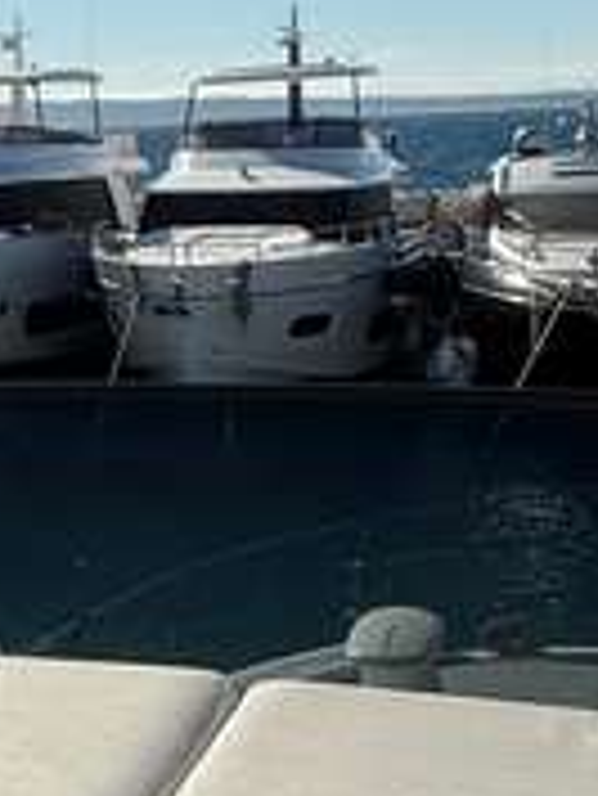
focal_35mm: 76
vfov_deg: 25.3
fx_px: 1748
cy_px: 171
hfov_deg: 14.9
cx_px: -688
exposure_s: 1/4425
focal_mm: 2.22
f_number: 2.2
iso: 50
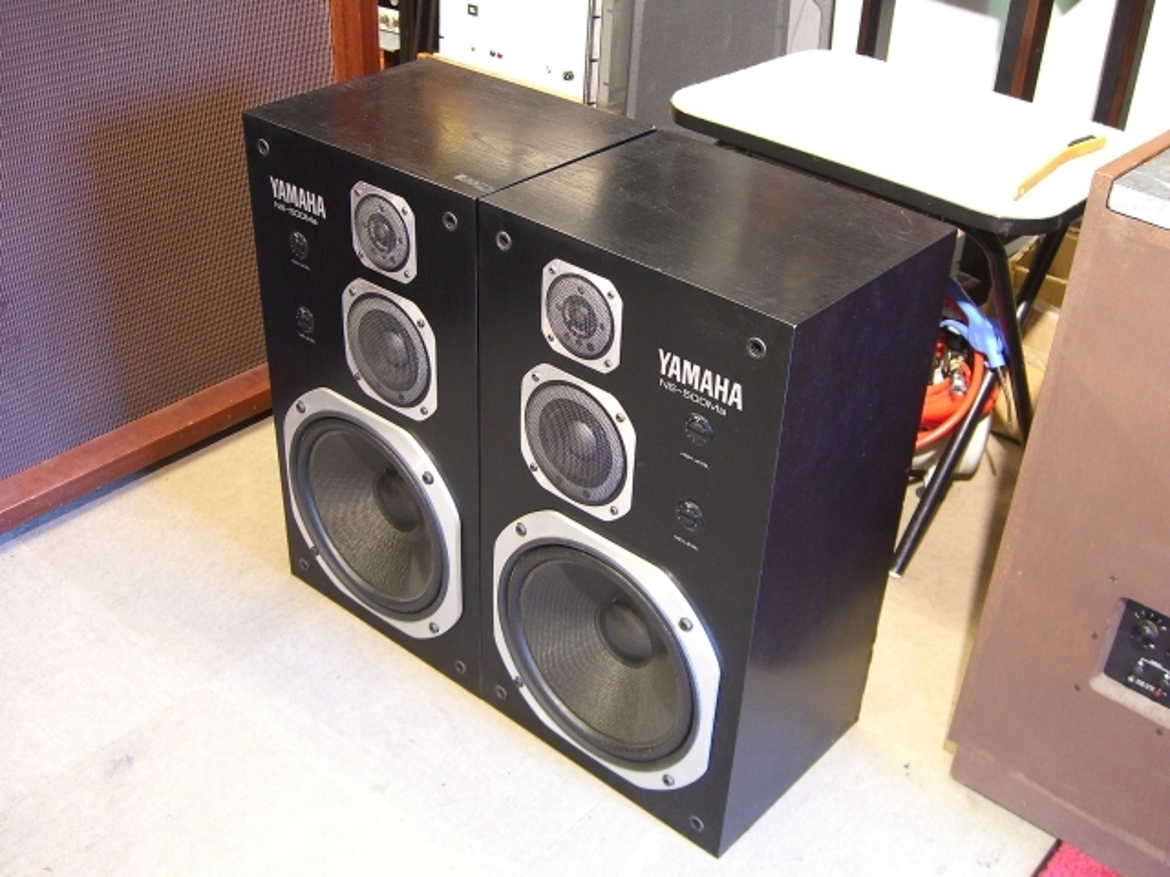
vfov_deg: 37.7
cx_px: 585
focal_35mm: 38
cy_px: 438
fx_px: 1284
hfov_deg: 49.0
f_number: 2.8
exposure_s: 1/10
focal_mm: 7.9
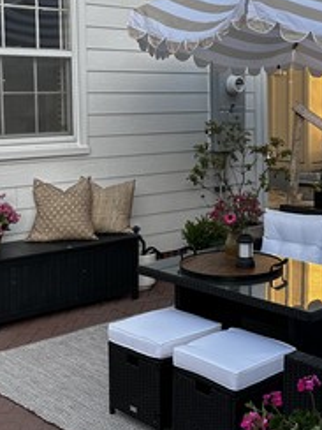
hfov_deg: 23.0
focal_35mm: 63
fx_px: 781
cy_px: 141
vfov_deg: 30.5
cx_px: 246
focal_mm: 6.86
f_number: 1.78
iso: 80
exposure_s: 1/372
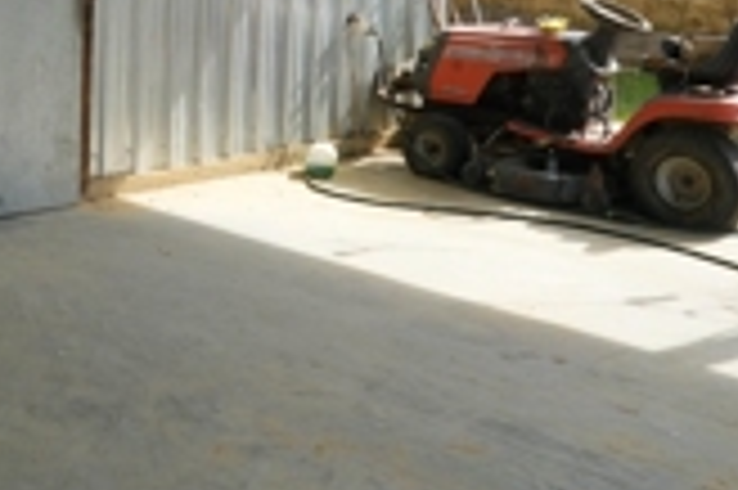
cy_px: -166
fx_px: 1352
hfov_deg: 26.8
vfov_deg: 18.9
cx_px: -166
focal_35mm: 66
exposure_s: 1/80
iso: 320
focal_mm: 24
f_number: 14
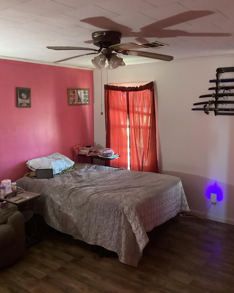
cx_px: 118
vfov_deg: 54.2
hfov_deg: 44.5
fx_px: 286
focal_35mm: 33
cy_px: 137
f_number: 2.4
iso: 640
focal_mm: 3.3
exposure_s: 1/24
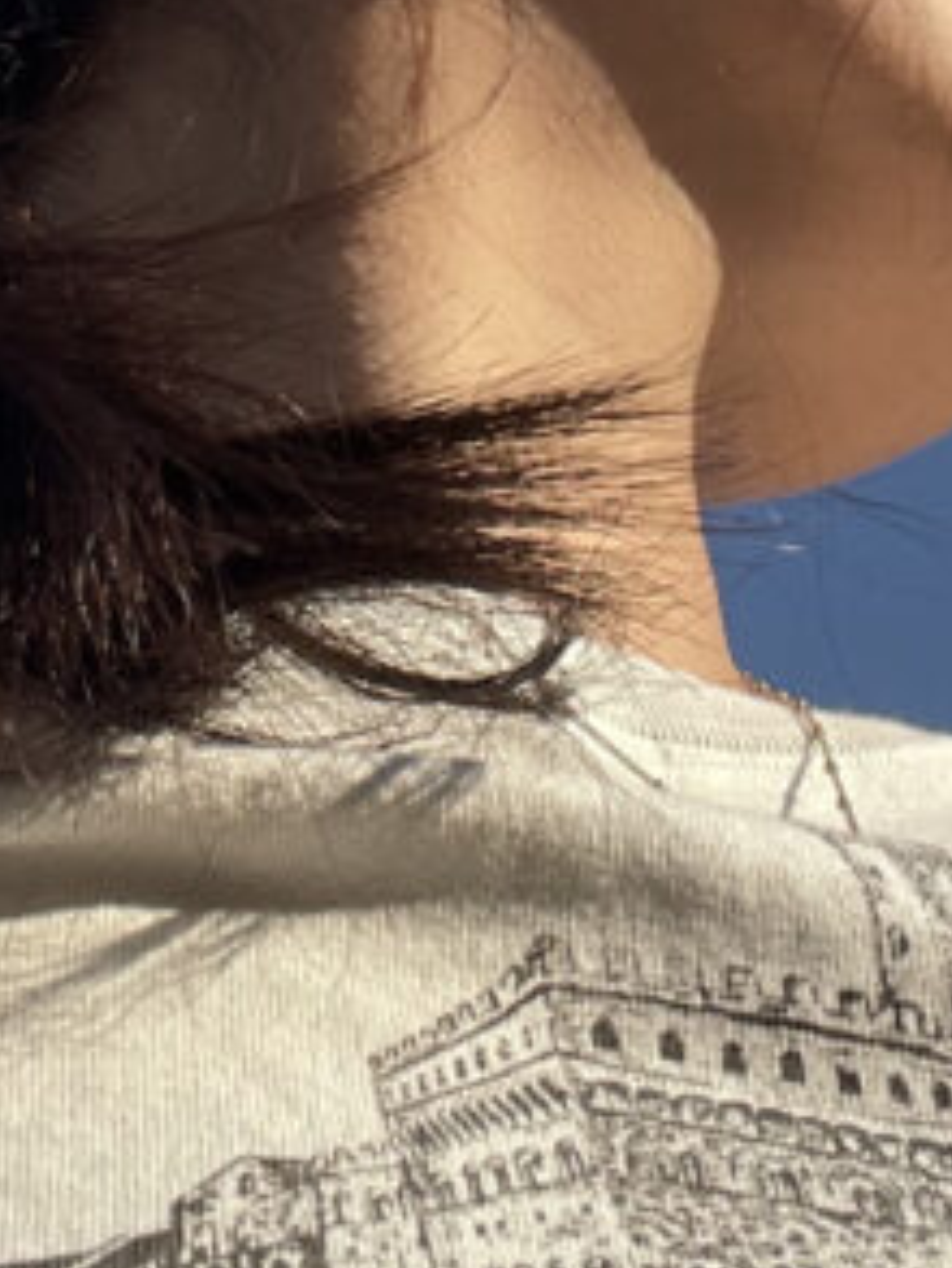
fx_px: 3701
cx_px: 415
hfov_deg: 14.7
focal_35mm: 101
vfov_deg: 18.5
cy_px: -206
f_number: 2.2
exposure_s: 1/684
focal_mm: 2.71
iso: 25
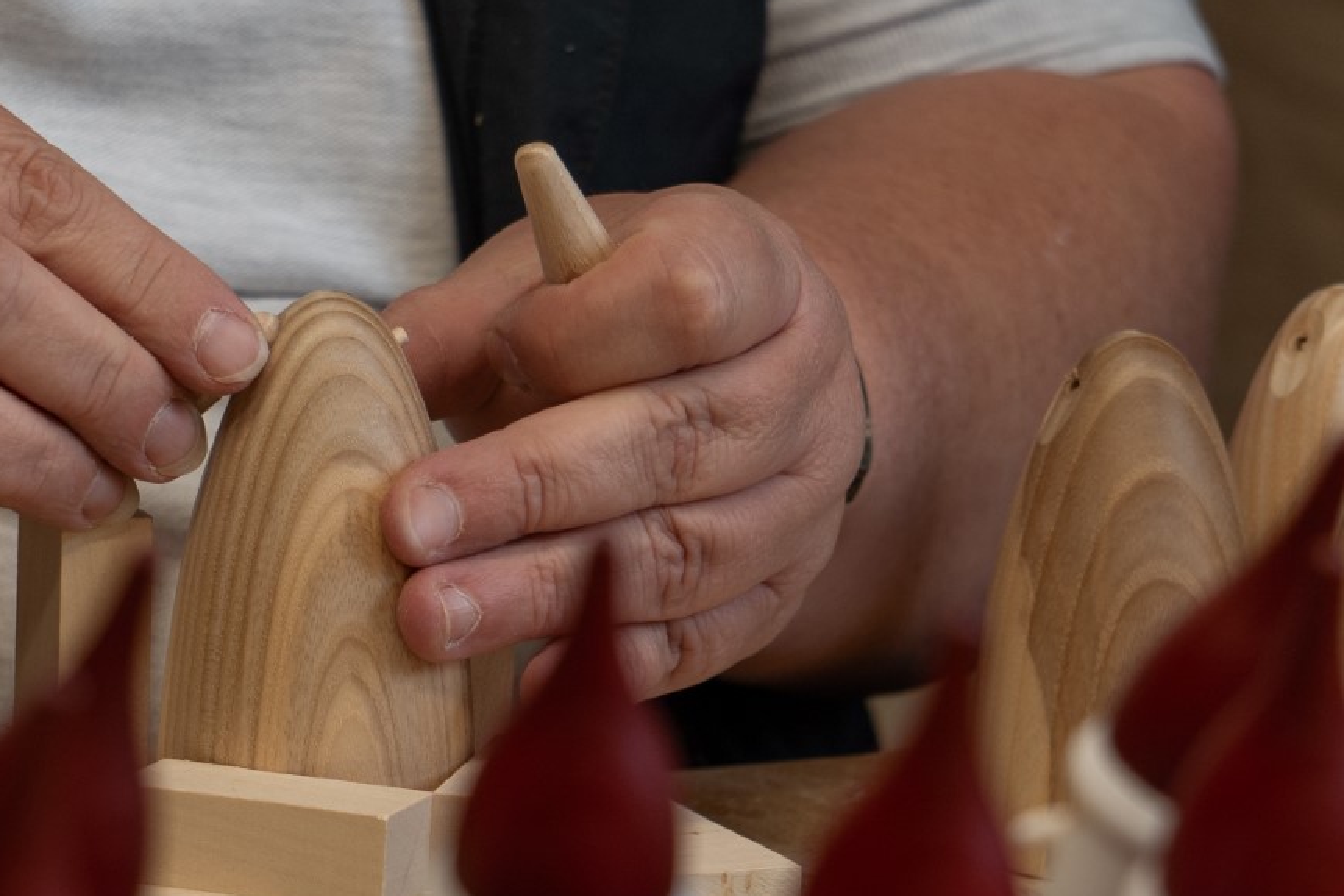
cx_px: 612
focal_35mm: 299
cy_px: 529
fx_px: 11162
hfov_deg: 6.9
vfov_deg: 4.6
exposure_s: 1/125
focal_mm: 106
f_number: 5.6
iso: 200
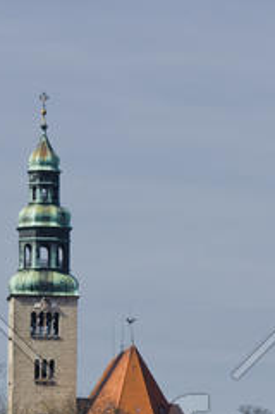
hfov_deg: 3.1
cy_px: 467
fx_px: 5056
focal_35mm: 440
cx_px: 144
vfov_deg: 4.7
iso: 100
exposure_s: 1/250
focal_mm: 122
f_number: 8
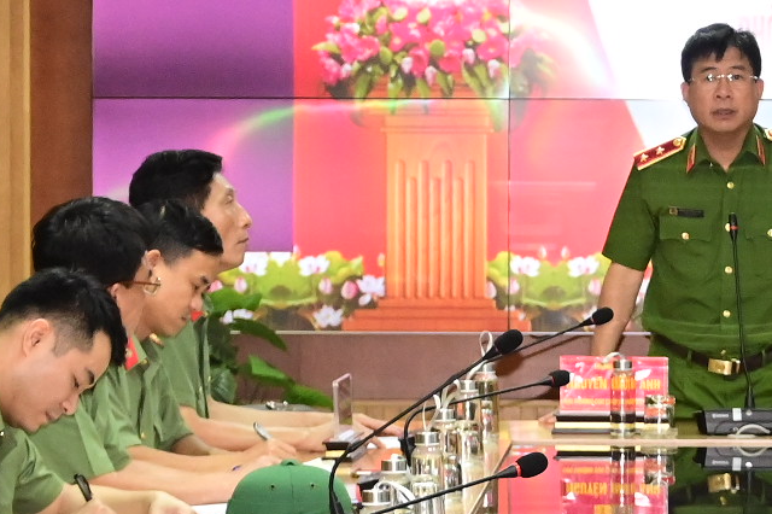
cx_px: 591
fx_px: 5144
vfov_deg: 5.7
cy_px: 125
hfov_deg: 8.6
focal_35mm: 240
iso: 4000
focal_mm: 52
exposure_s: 1/200
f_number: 5
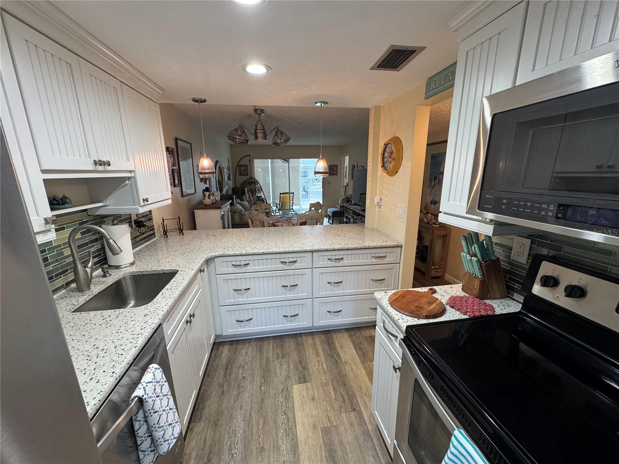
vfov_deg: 85.7
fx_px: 250
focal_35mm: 14
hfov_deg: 102.1
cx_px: 310
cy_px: 232
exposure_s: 1/120
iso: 250
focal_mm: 2.22
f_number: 2.2
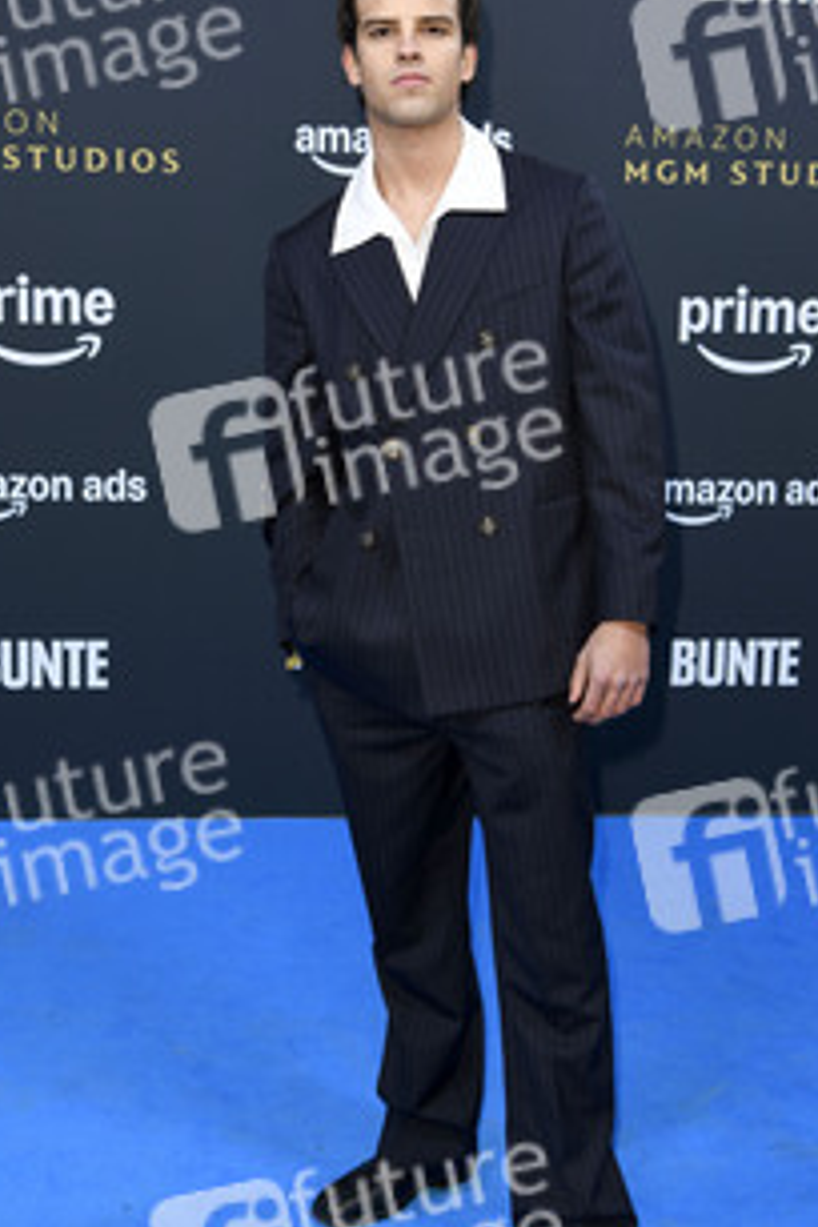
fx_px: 1602
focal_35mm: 47
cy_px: 638
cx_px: 473
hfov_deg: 28.6
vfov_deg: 41.9
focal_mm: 36
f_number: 4
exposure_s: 1/400
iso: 400
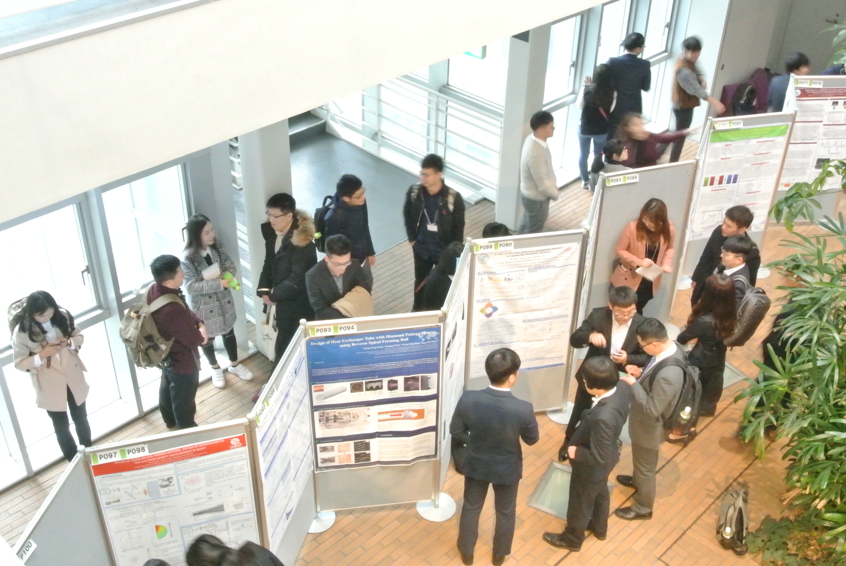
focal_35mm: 40
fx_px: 941
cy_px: 283
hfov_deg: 48.4
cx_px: 423
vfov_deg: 33.5
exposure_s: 1/5
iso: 3200
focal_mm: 15.1
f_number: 16
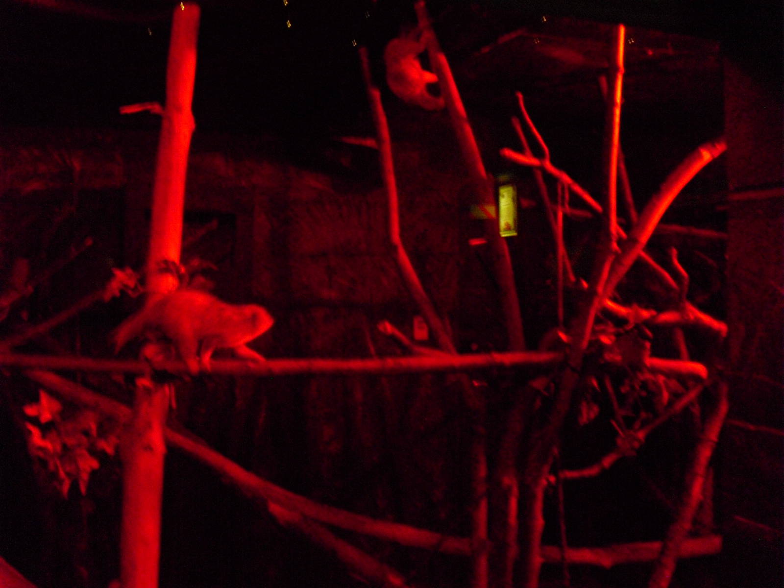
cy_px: 294
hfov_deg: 51.4
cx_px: 392
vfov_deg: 39.7
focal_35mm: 36
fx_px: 815
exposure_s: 1/8
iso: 800
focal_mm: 6.3
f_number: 3.1
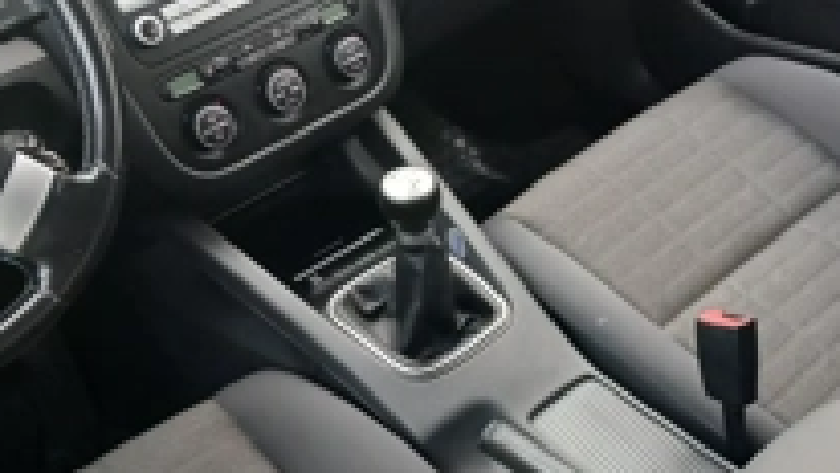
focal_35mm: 55
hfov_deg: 37.4
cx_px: 567
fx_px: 1225
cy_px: 318
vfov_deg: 21.8
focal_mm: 3.98
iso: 100
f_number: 1.8
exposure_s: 1/50
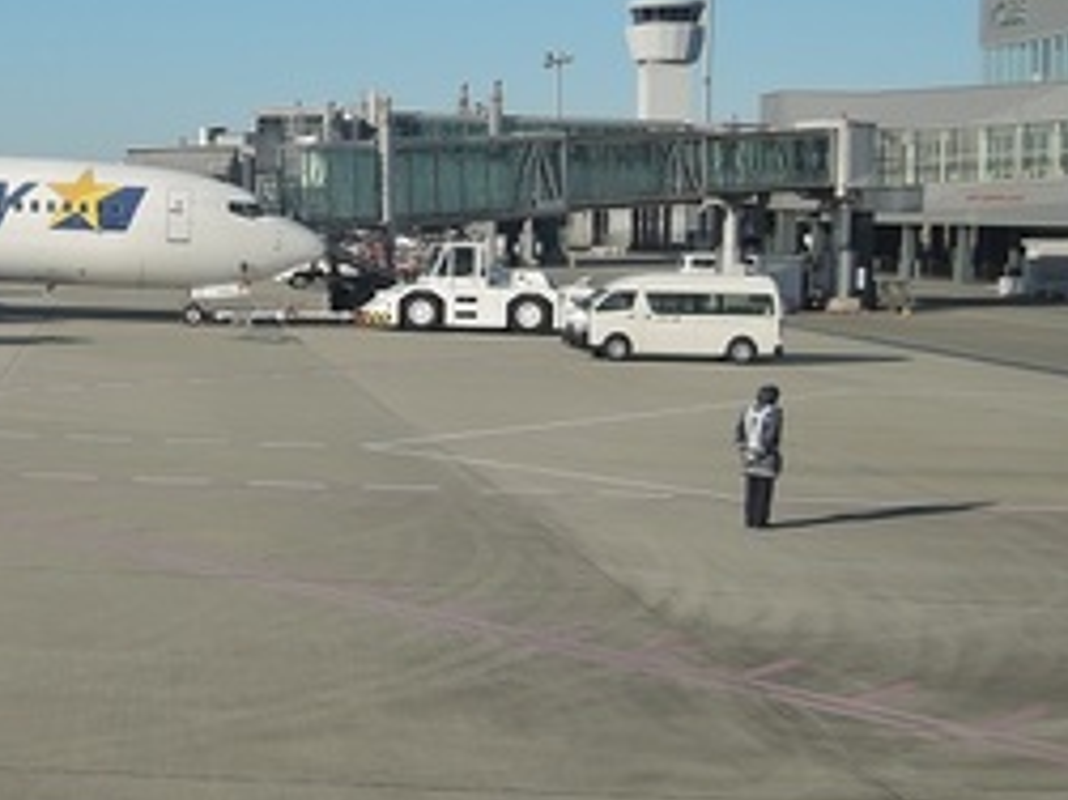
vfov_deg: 20.9
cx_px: -57
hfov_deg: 26.0
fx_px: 2159
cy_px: 262
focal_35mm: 70
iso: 80
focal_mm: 6.6
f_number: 2.8
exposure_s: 1/160
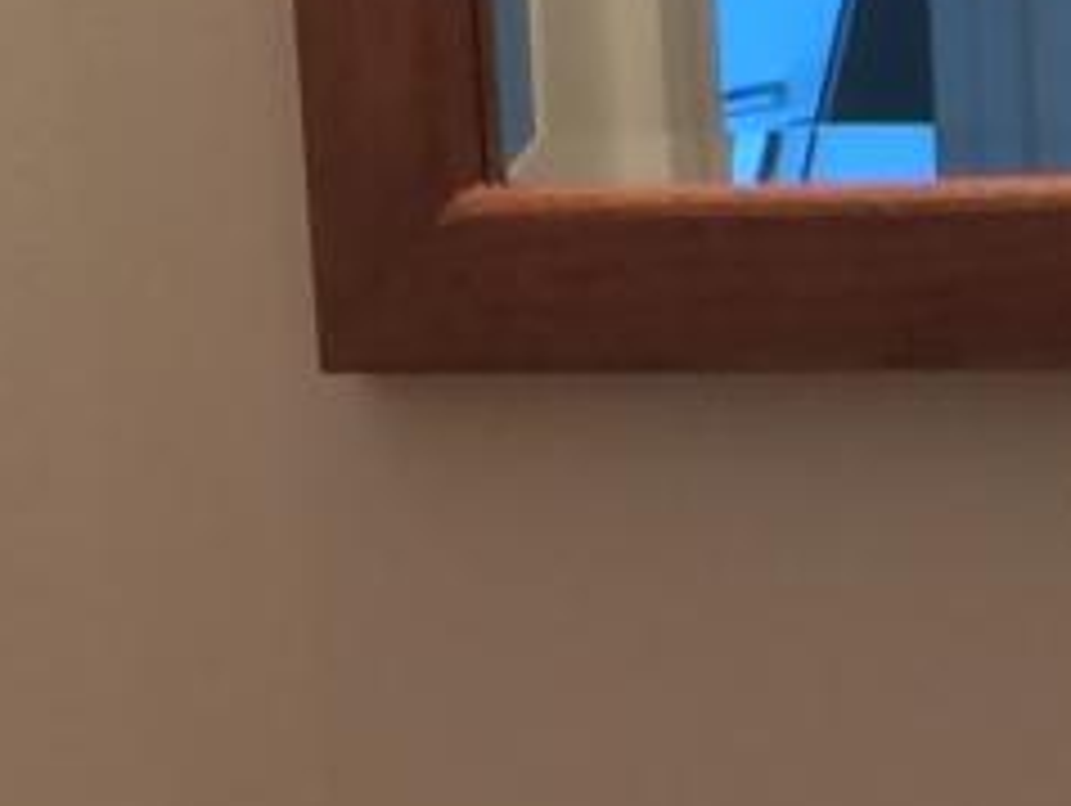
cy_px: 1342
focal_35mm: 252
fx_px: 7805
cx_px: 976
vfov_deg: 5.8
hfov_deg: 7.8
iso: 32
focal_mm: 4.12
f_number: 2.2
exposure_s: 1/33
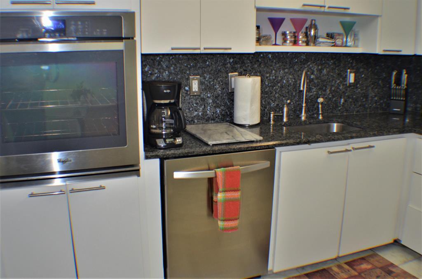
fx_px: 421
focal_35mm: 36
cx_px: 211
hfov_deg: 53.3
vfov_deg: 36.7
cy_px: 140
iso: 800
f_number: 4
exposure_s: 1/60
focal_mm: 24
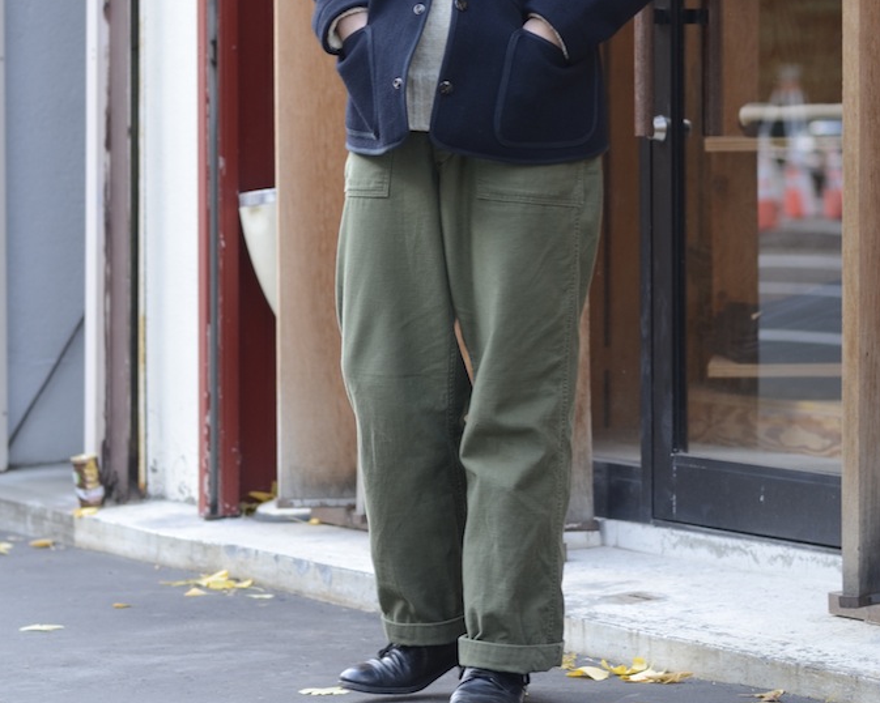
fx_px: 4731
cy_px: 107
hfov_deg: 10.6
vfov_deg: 8.5
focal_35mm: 182
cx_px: 441
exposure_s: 1/80
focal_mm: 85
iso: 320
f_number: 2
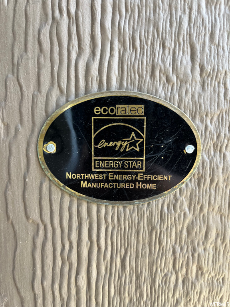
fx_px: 230
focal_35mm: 26
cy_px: 154
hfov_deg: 53.1
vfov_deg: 67.3
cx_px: 115
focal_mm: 5.1
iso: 125
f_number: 1.6
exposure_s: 1/121
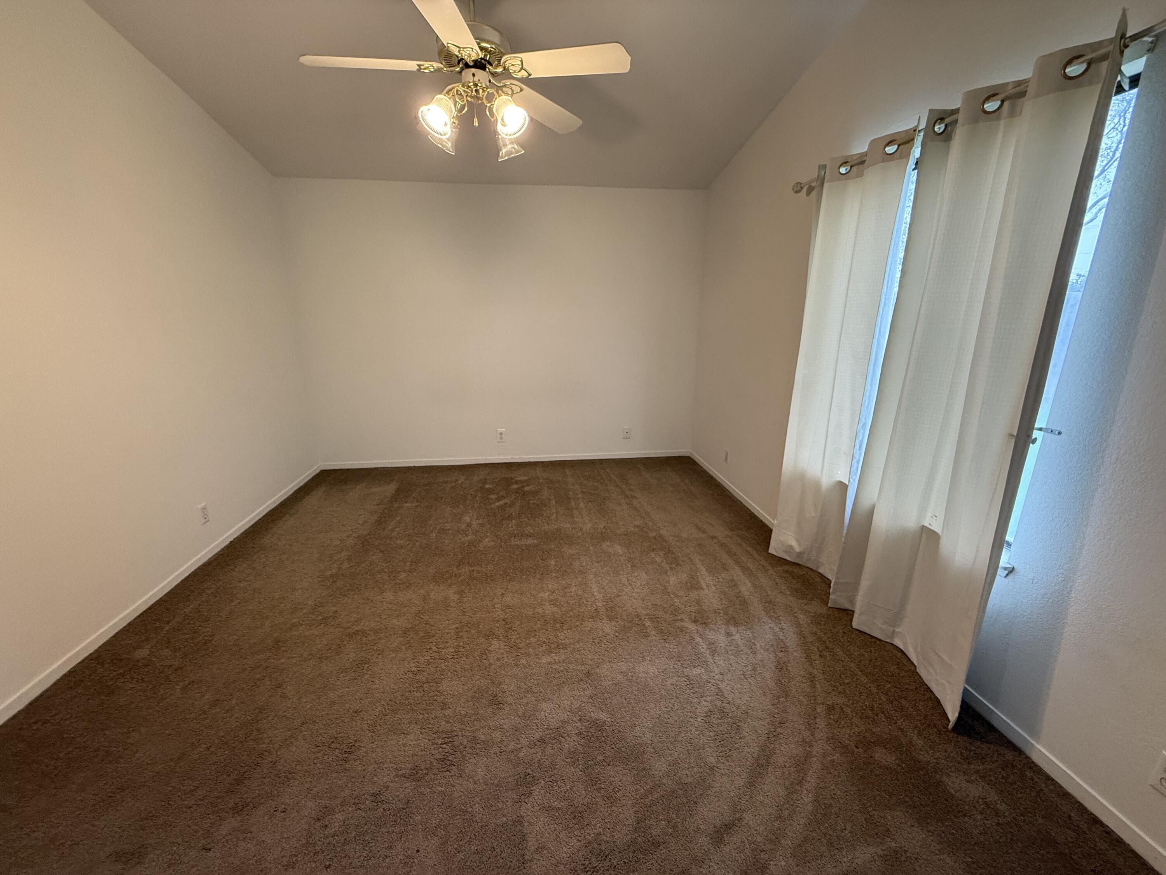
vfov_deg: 85.7
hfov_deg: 102.1
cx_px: 583
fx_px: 472
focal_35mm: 14
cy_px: 438
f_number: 2.2
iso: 400
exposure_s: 1/60
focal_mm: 2.22
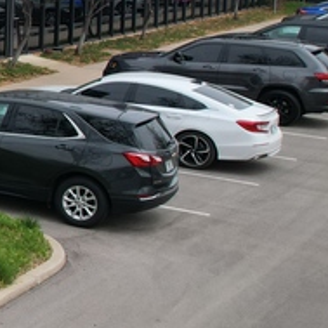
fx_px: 1061
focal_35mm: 99
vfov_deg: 17.2
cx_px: -422
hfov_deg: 13.6
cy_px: 10
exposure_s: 1/2500
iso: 120
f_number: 2.8
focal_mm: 8.38
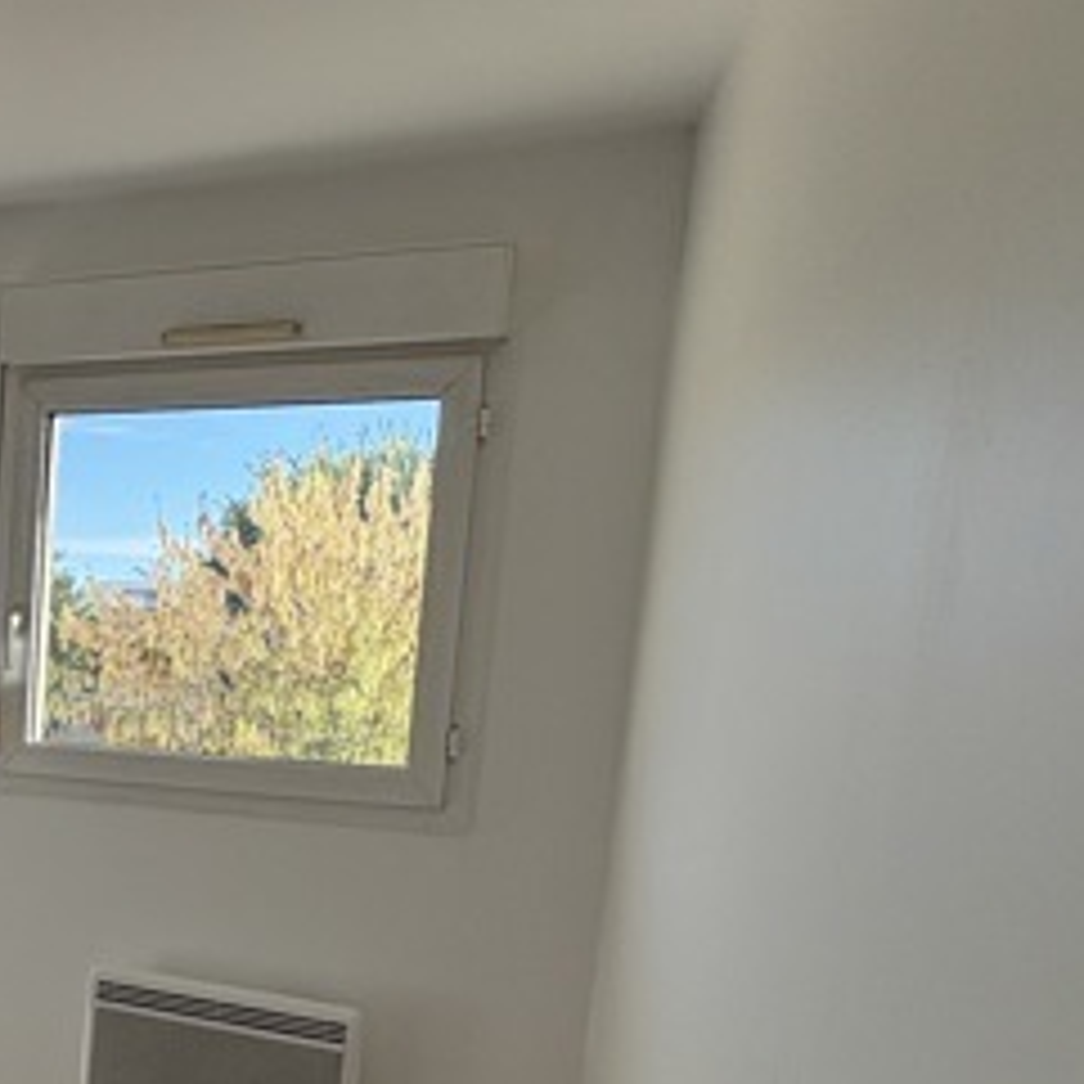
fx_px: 1453
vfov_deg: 39.8
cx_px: -166
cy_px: 819
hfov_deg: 34.2
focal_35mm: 41
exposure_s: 1/605
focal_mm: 2.22
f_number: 2.2
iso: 64
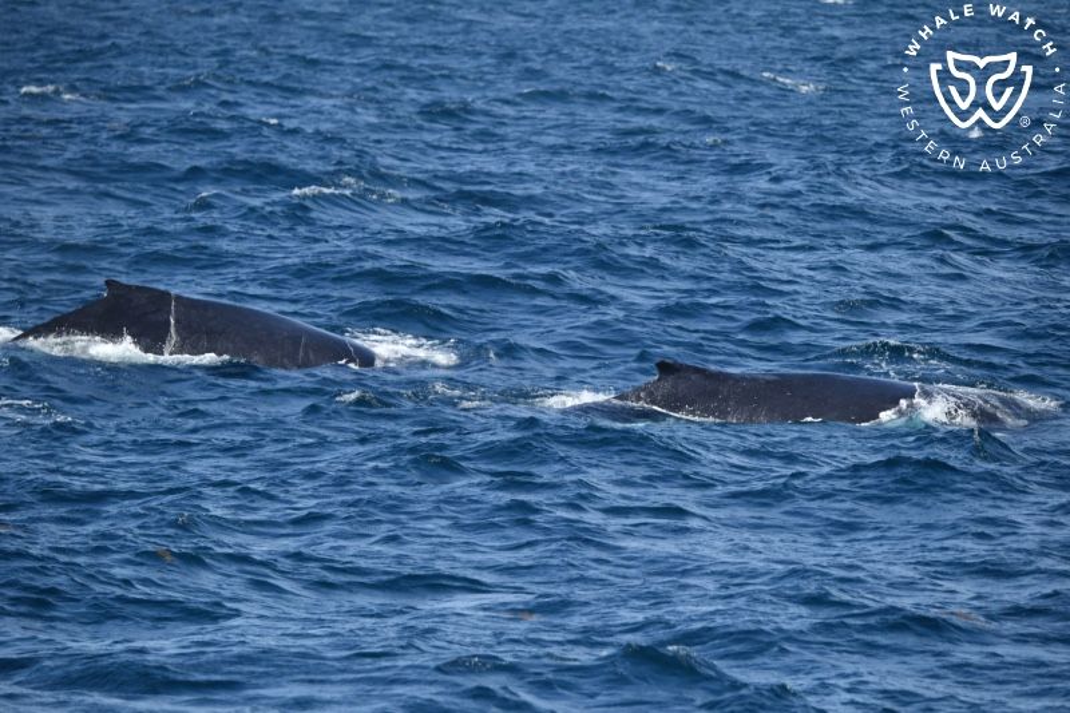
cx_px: 535
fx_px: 11291
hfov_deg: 5.4
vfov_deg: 3.6
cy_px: 356
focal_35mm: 380
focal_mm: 380
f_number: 6
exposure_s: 1/8000
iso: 1250
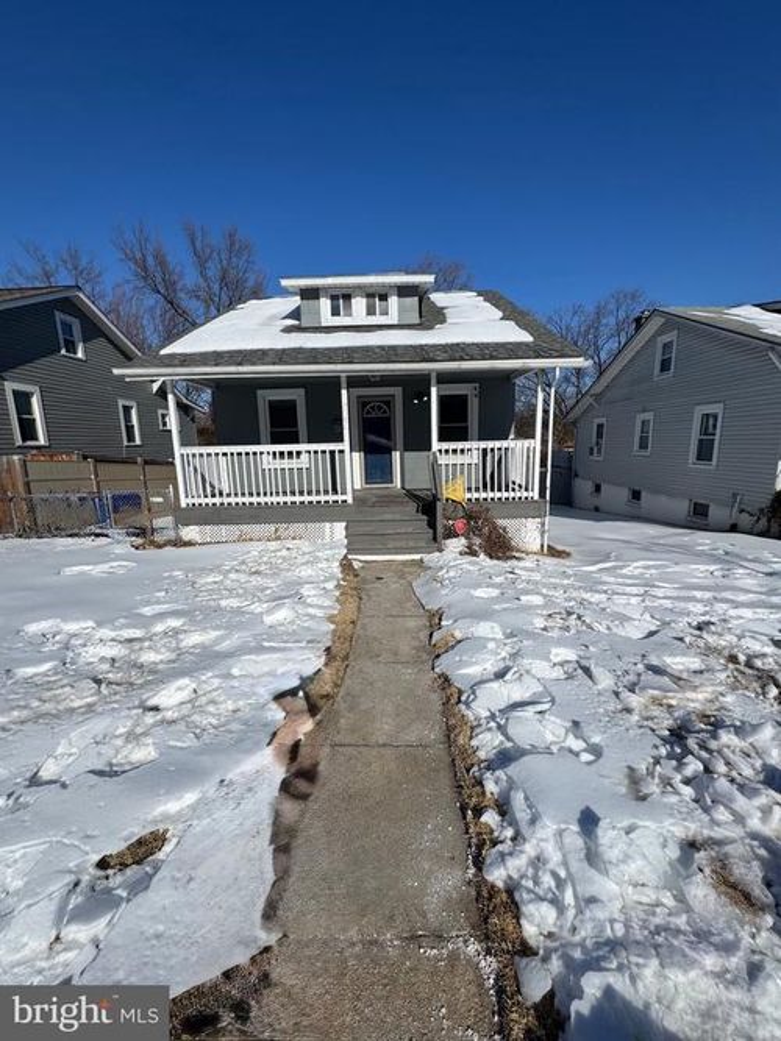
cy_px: 520
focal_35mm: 14
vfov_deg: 102.1
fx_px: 421
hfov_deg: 85.7
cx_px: 390
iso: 40
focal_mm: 2.22
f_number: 2.2
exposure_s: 1/4926
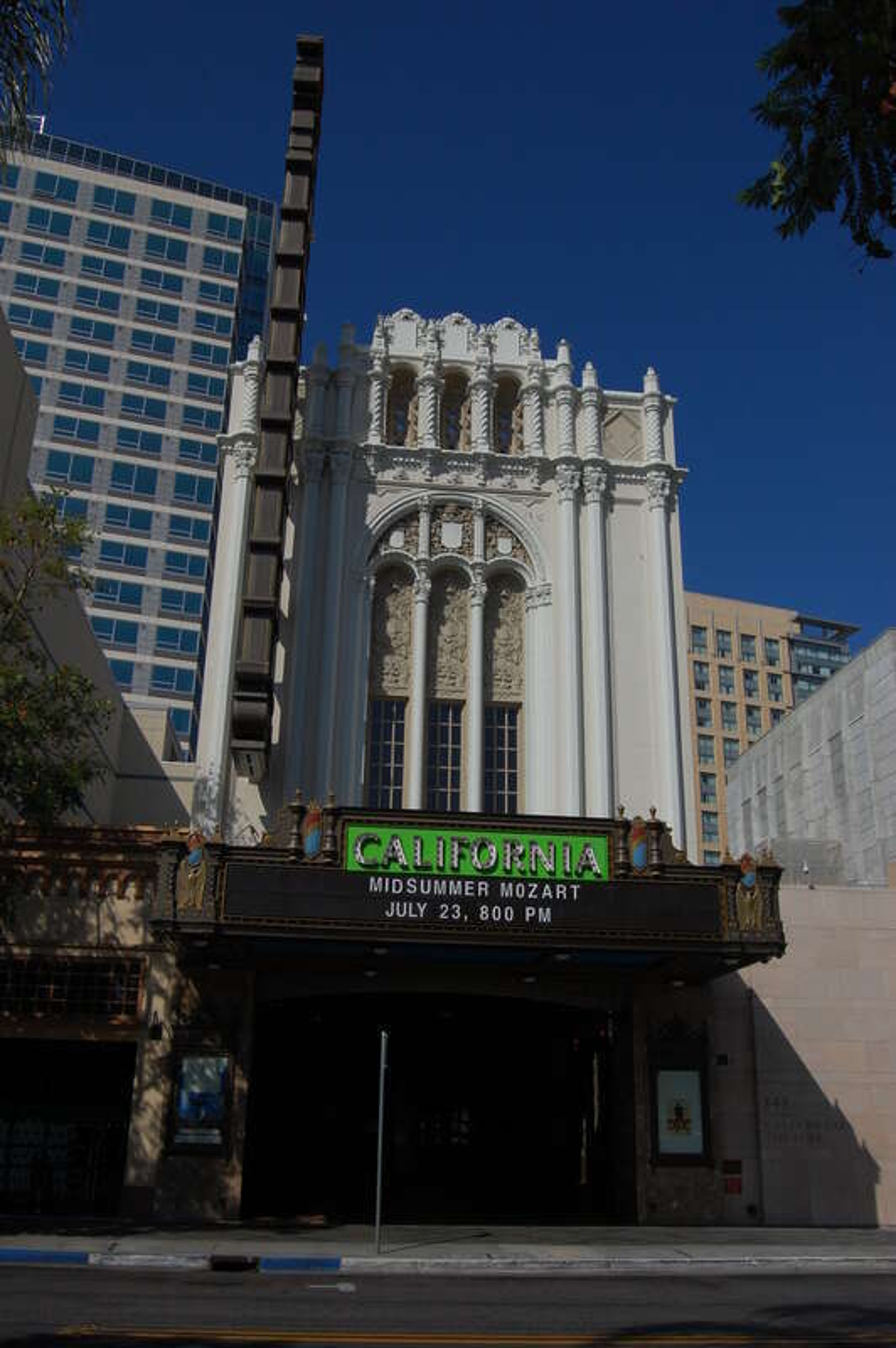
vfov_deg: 62.0
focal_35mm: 30
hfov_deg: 43.5
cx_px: 448
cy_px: 674
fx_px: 1122
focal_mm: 20
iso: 200
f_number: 14
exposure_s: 1/400
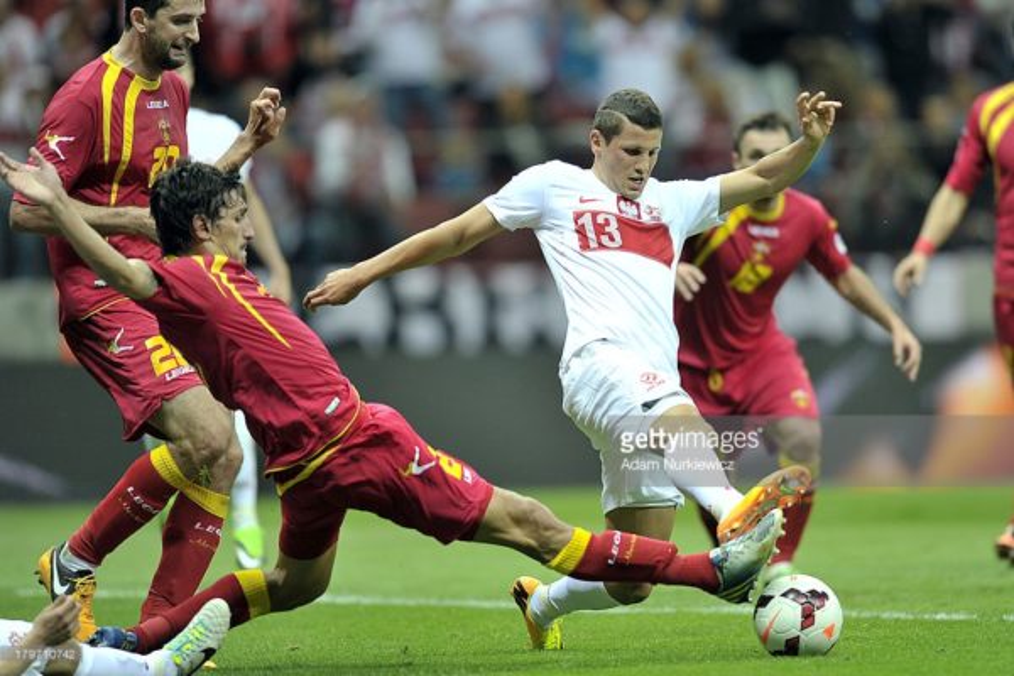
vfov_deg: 3.4
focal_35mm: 400
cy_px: 338
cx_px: 507
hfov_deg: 5.2
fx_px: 11266
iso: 1000
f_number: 2.8
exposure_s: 1/800
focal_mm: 400
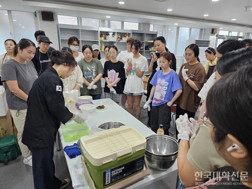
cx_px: 126
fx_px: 167
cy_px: 94
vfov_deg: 58.9
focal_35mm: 23
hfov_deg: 73.9
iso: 250
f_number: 1.7
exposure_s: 1/120
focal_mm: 6.3
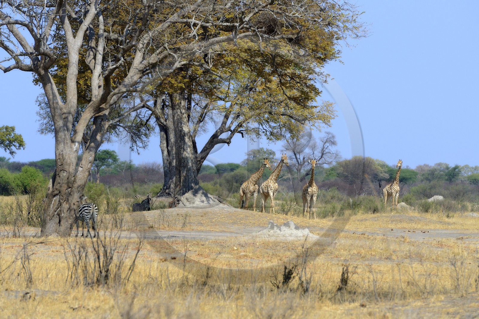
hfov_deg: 7.4
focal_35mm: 280
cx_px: 240
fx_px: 3725
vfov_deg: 4.9
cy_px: 160
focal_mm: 280
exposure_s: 1/800
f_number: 9
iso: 400
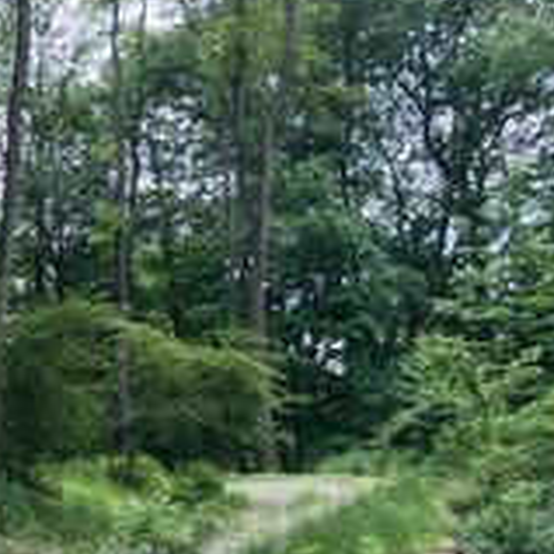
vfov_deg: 21.1
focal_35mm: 78
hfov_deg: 20.8
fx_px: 1412
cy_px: 601
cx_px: -98
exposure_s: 1/357
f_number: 1.8
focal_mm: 3.99
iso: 20
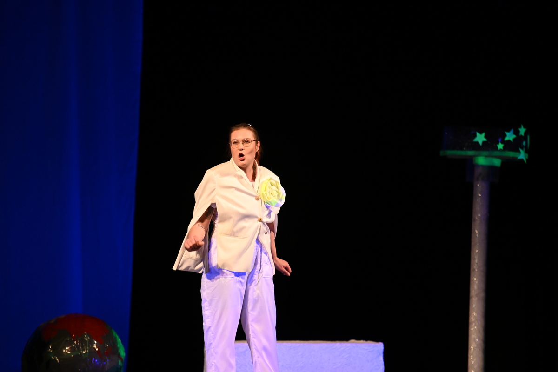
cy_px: 186
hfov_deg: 10.3
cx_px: 279
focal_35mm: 200
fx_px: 3100
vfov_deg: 6.9
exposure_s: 1/160
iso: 4000
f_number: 2.8
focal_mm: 200
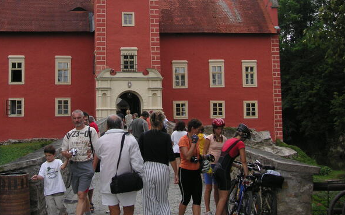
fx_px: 498
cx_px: 114
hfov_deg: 37.8
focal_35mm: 53
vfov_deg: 24.1
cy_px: 49
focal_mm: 6.1
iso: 50
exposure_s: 1/750
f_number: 2.8
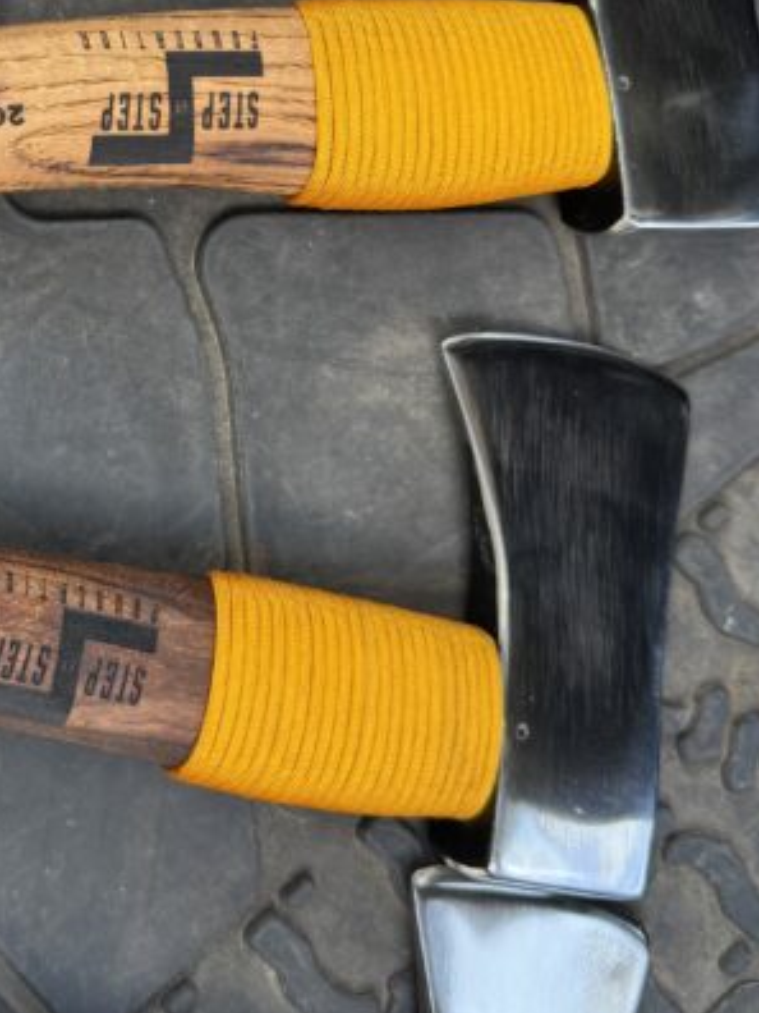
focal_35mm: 62
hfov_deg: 22.6
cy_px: 194
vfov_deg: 30.4
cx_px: -15
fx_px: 1813
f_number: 1.78
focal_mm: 6.76
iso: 64
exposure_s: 1/154
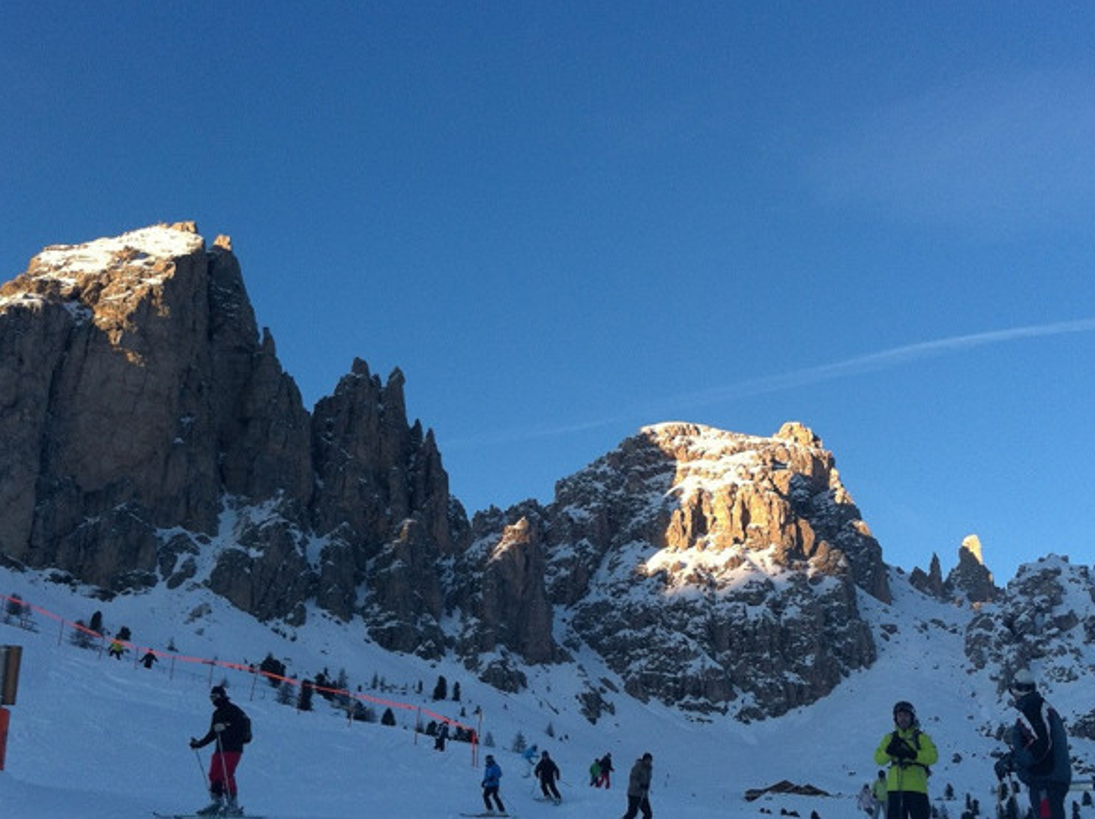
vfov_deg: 31.4
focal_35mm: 46
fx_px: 1453
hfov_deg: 41.3
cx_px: 577
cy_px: 491
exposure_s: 1/382
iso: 80
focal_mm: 3.85
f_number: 2.8
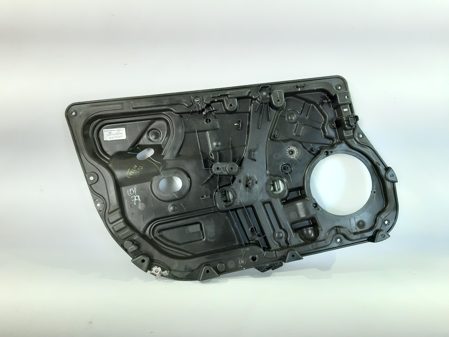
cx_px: 224
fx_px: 350
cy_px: 168
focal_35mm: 27
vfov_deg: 51.4
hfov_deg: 65.3
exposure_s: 1/50
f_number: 1.7
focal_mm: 3.93
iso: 250
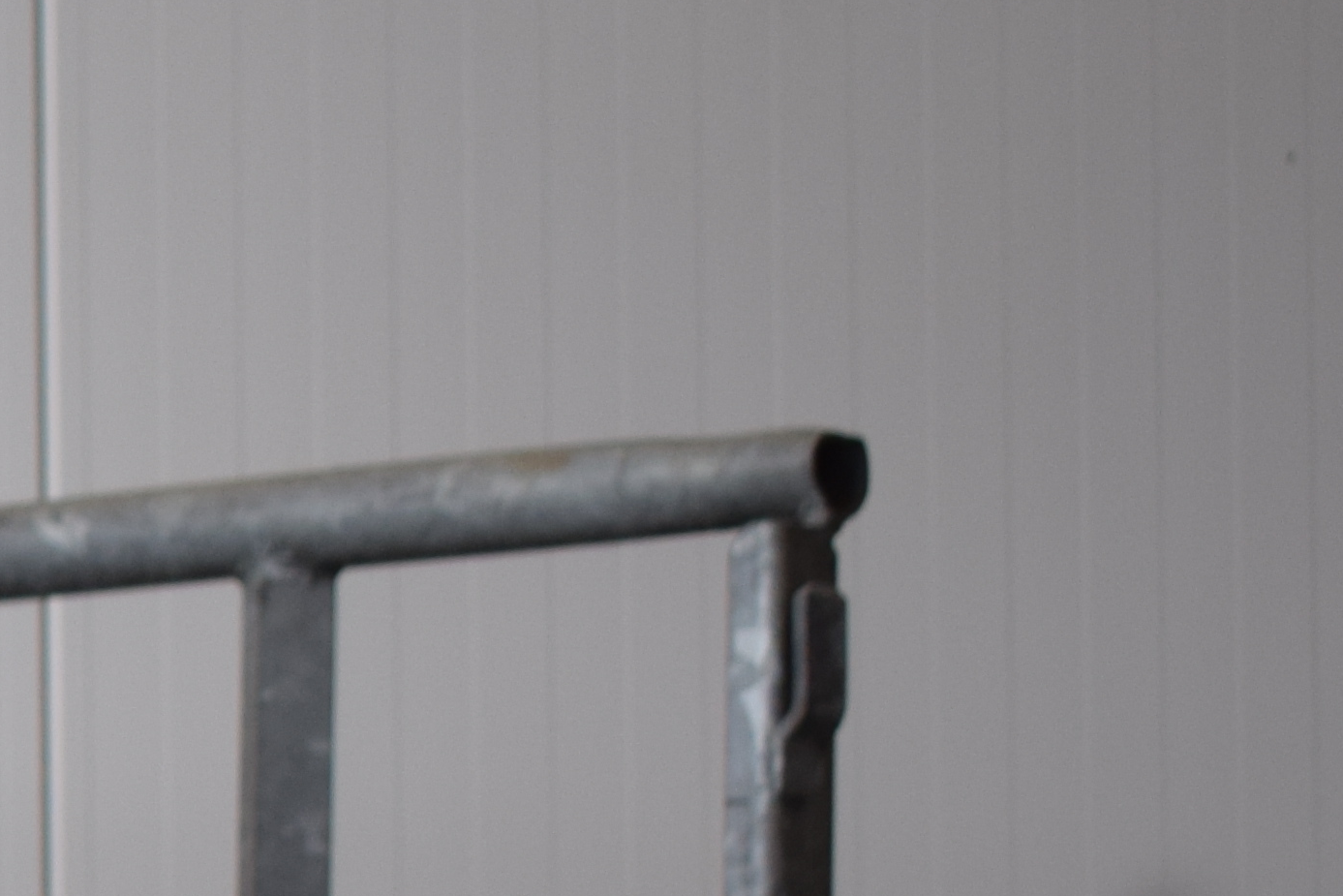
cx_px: -1334
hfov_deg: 10.1
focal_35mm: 188
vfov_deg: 7.2
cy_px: 1367
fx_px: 7020
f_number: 4.5
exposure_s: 1/80
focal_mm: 29
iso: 400
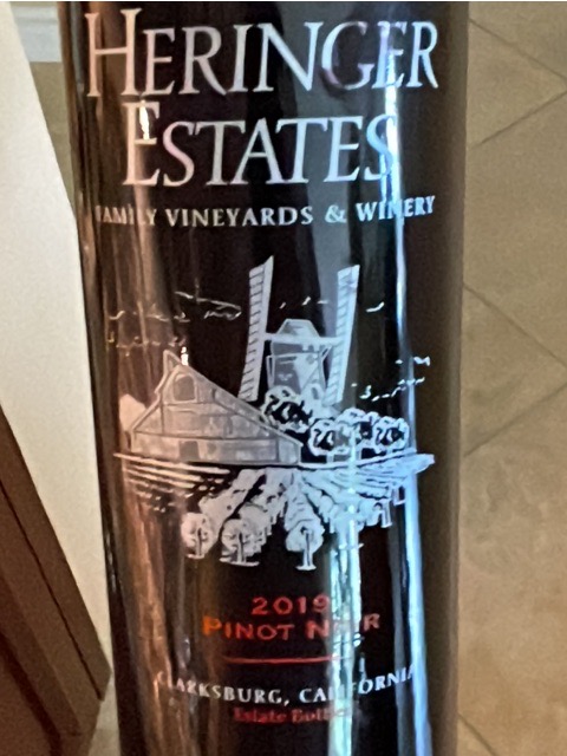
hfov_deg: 51.4
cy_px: 378
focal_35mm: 27
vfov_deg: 65.3
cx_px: 284
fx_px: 590
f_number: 2.4
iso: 1600
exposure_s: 1/40
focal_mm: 1.54
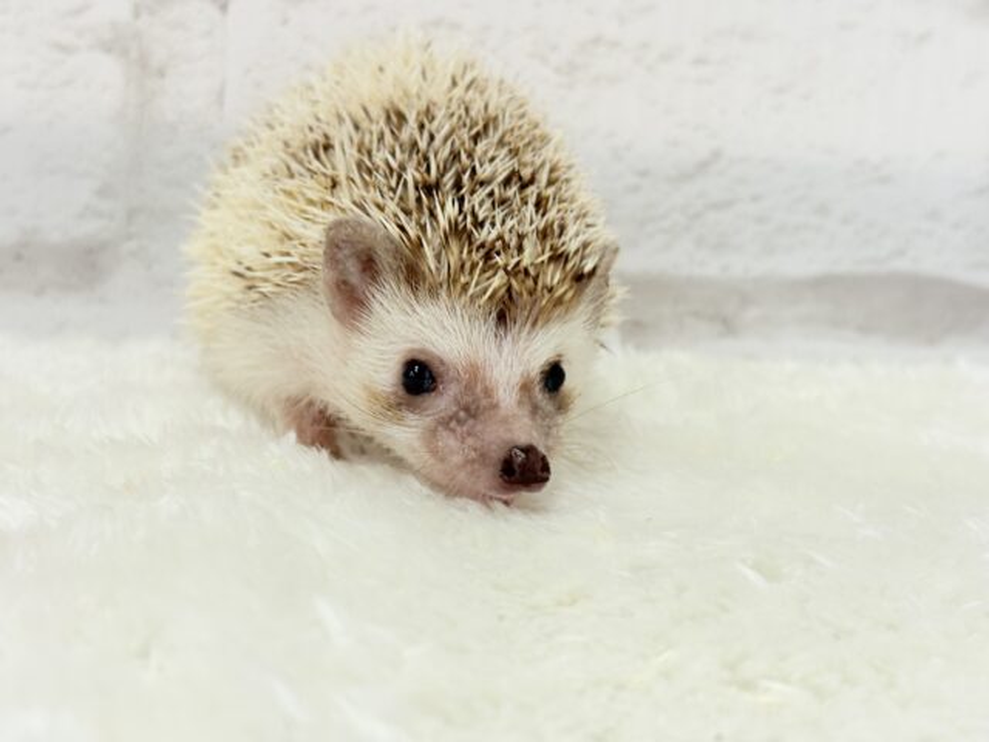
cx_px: 494
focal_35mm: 52
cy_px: 371
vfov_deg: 28.0
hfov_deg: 36.8
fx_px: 1486
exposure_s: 1/50
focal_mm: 5.96
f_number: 1.6
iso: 40
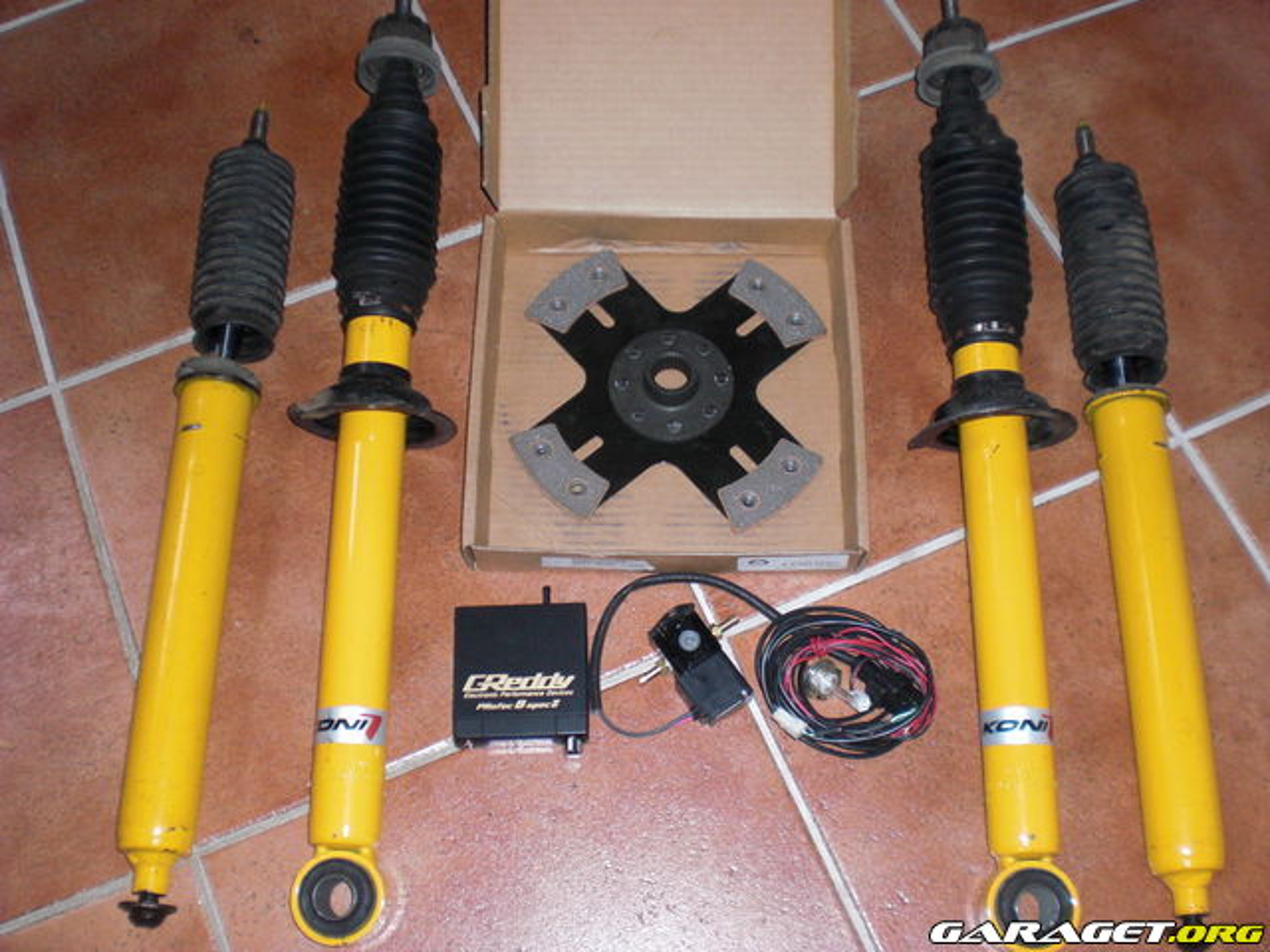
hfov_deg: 49.0
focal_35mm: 38
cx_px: 635
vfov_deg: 37.7
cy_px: 476
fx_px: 1394
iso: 200
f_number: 3.1
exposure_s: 1/60
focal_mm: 6.3
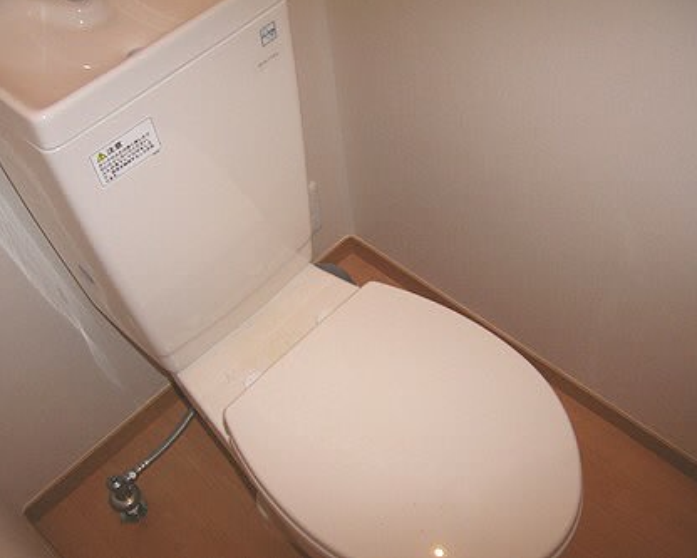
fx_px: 784
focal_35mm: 38
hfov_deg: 47.9
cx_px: 364
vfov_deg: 39.2
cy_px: 276
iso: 100
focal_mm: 60
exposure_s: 1/60
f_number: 2.8
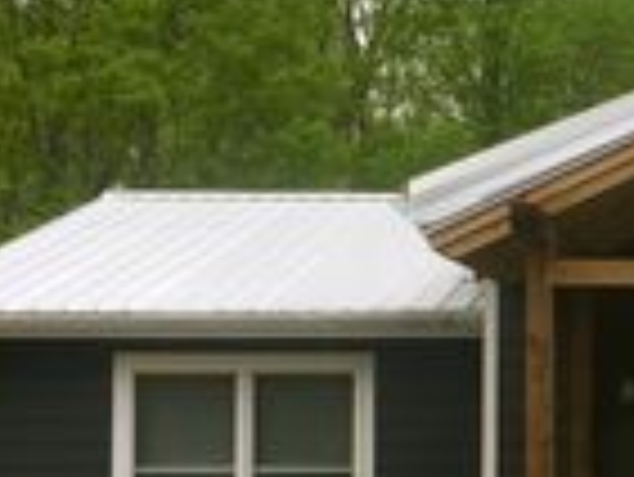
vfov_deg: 14.3
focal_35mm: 103
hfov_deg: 18.0
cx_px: 791
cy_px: 385
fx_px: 1888
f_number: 2.2
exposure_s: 1/135
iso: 32
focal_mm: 4.15
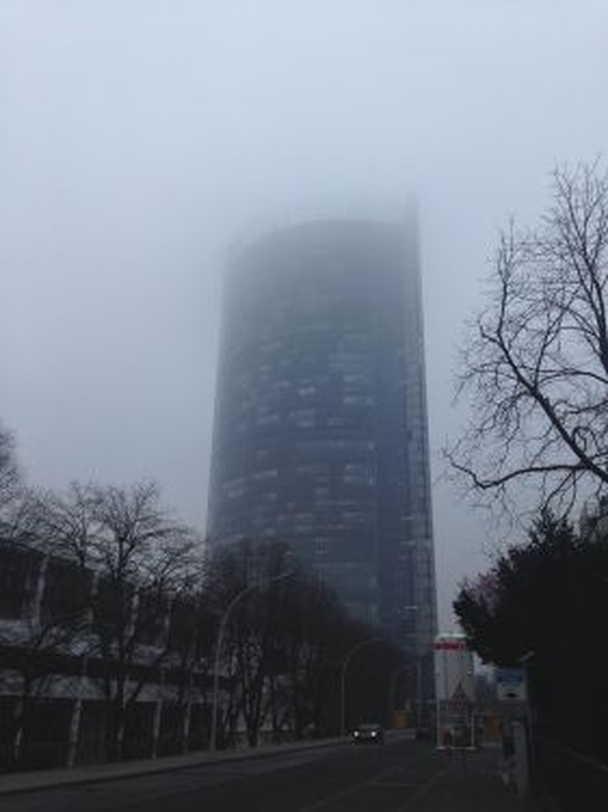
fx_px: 773
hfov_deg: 42.9
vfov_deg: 55.4
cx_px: 304
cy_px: 406
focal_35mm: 33
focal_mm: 4.12
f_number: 2.4
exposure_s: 1/436
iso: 50
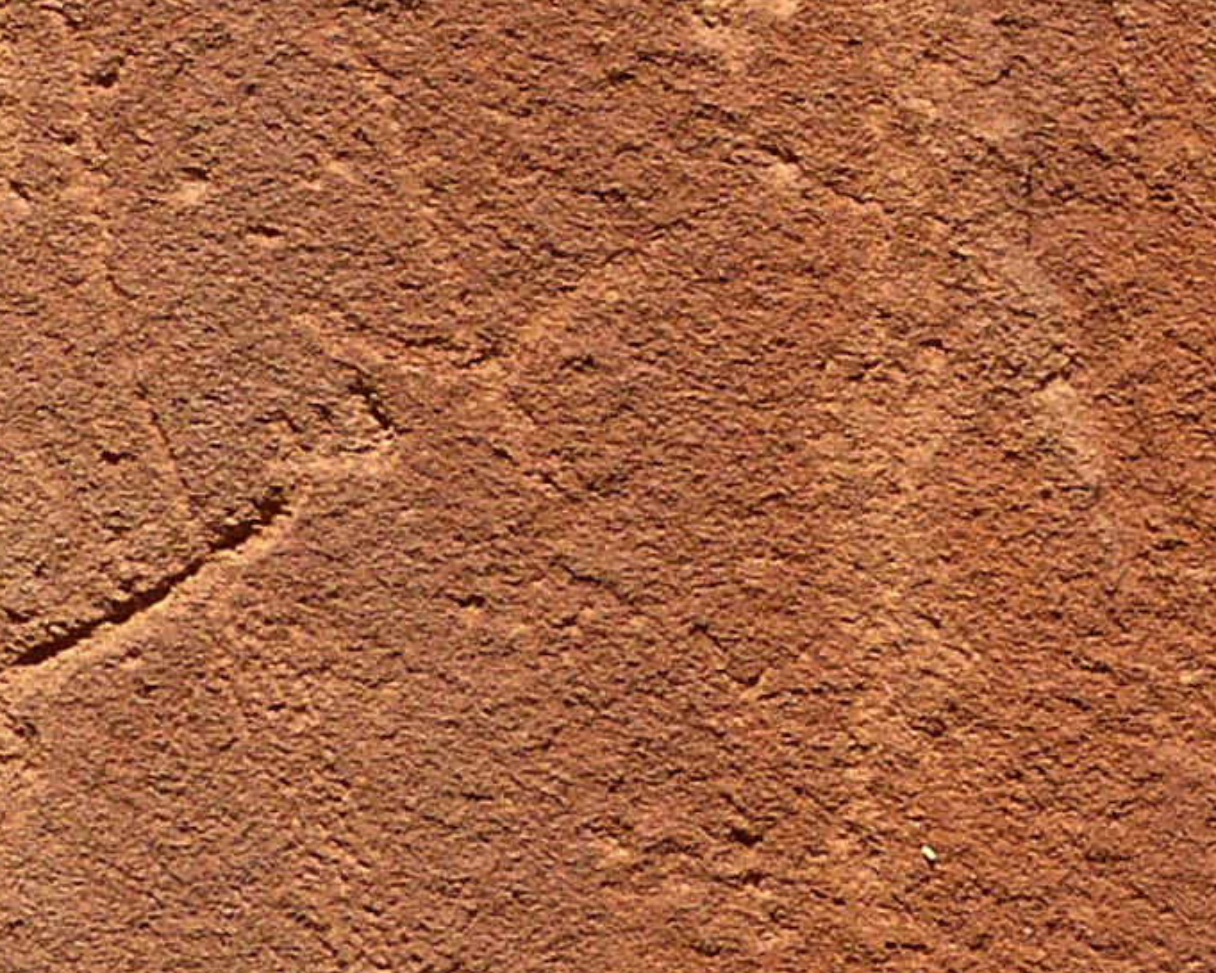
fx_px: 23108
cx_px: 1491
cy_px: -395
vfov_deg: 2.4
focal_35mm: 642
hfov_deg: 3.0
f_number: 4
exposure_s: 1/500
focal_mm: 20.1
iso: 100
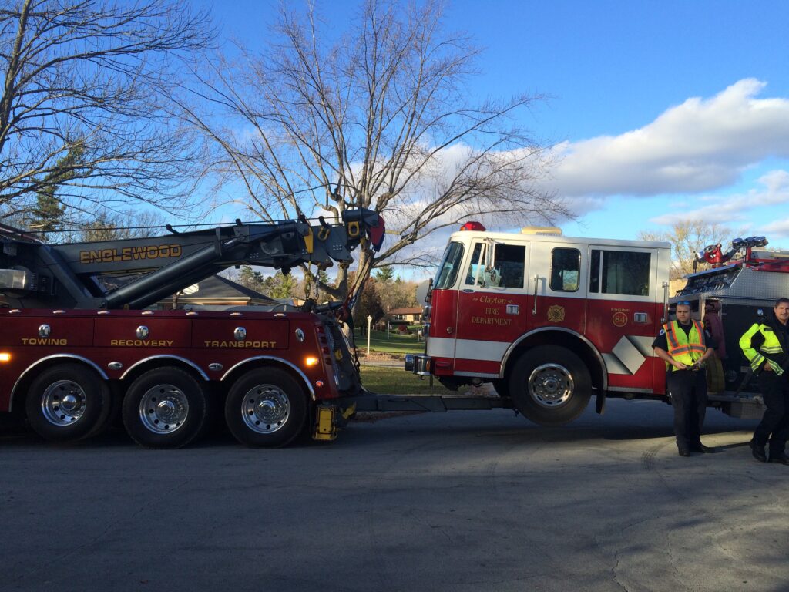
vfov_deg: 48.2
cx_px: 394
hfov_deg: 61.7
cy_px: 296
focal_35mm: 29
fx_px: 661
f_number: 2.2
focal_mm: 4.15
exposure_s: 1/873
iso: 32
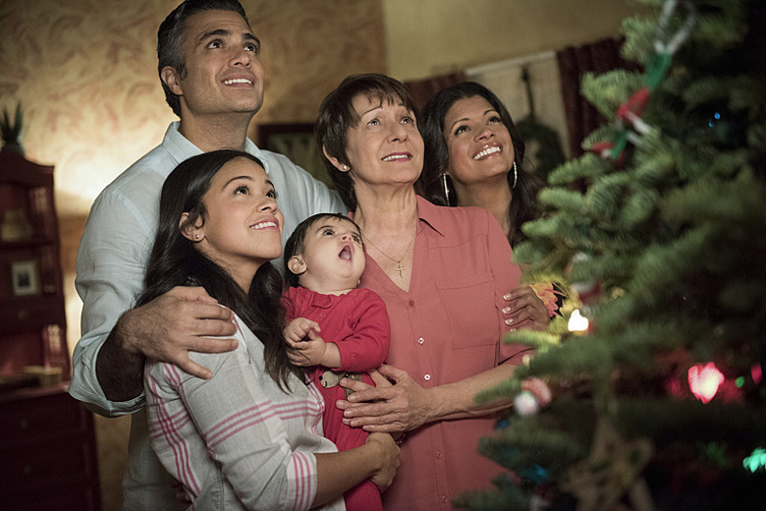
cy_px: 256
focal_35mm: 62
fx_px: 1319
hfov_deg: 32.4
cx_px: 383
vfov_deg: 21.9
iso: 4000
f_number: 2.8
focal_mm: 62
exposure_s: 1/160
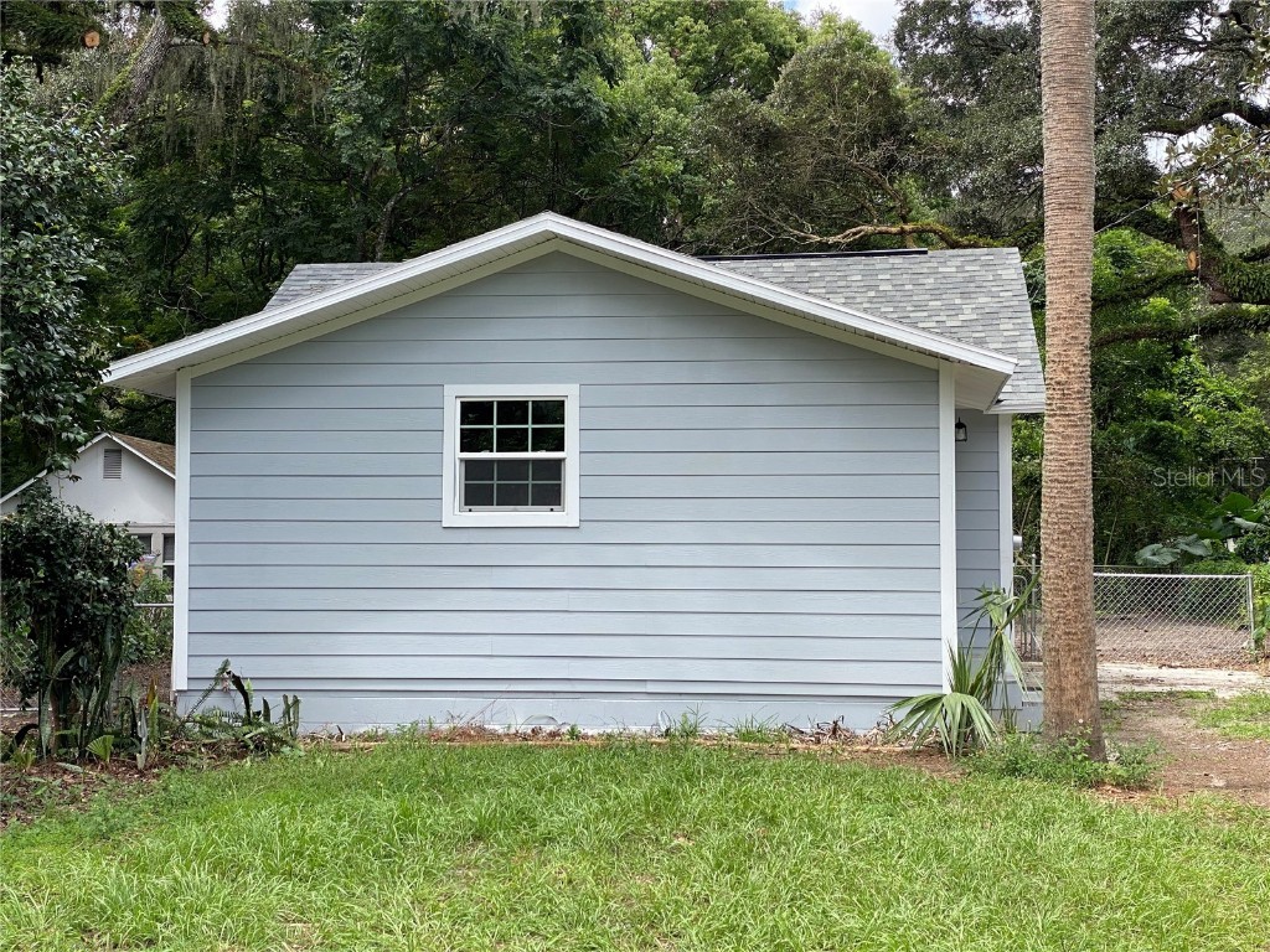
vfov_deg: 28.0
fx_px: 1908
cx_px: 635
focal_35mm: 52
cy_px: 476
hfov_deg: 36.8
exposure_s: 1/393
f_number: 2
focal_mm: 6
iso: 20
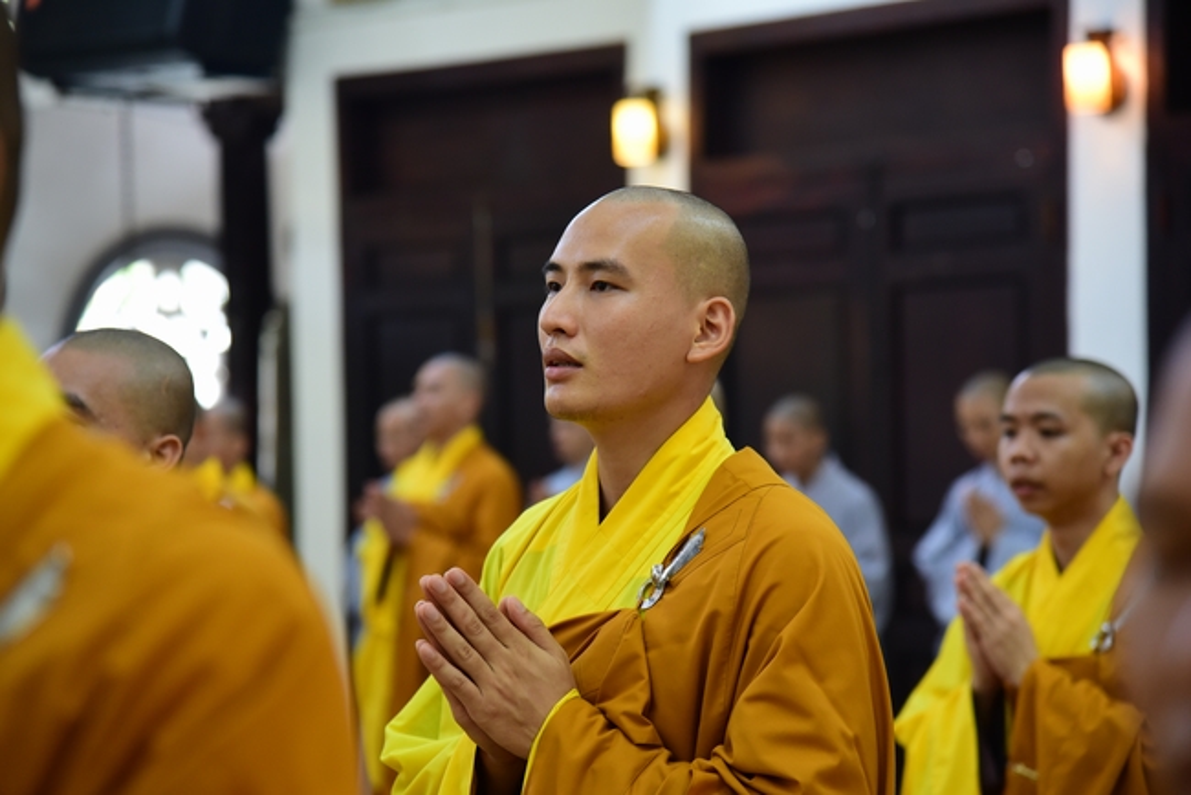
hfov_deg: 17.1
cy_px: 398
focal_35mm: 120
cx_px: 596
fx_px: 3972
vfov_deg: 11.4
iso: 1600
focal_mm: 120
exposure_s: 1/50
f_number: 4.5
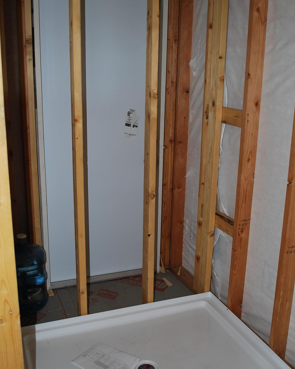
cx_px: 147
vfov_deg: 47.9
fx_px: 415
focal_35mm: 38
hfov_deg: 39.2
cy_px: 200
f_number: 4
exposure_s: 1/60
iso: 200
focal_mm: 22
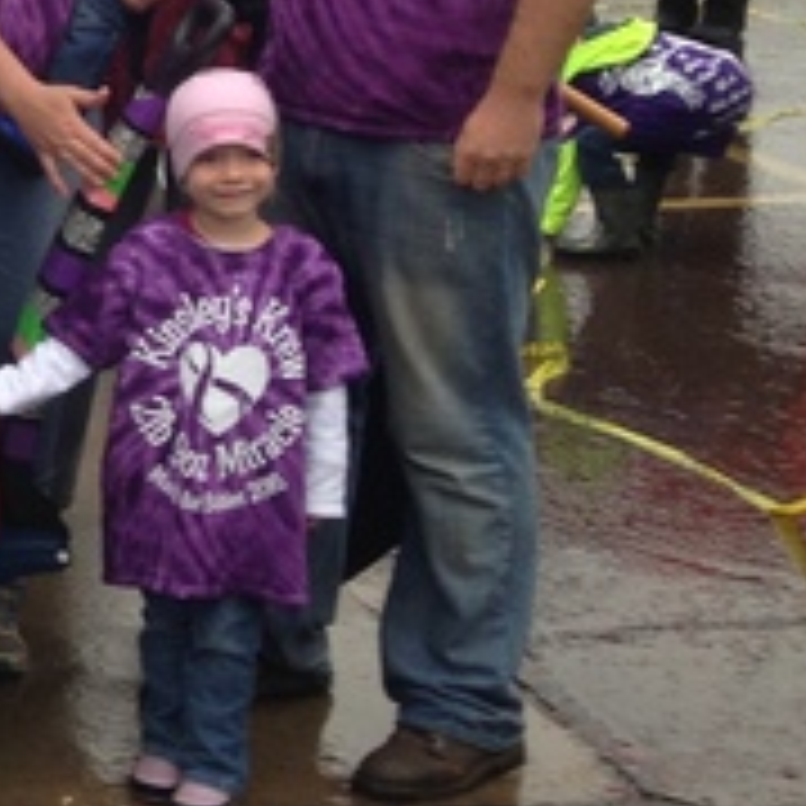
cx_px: -801
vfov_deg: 14.8
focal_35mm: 117
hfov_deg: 13.0
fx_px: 3082
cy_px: 153
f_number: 2.4
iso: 50
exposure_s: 1/127
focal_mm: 4.12
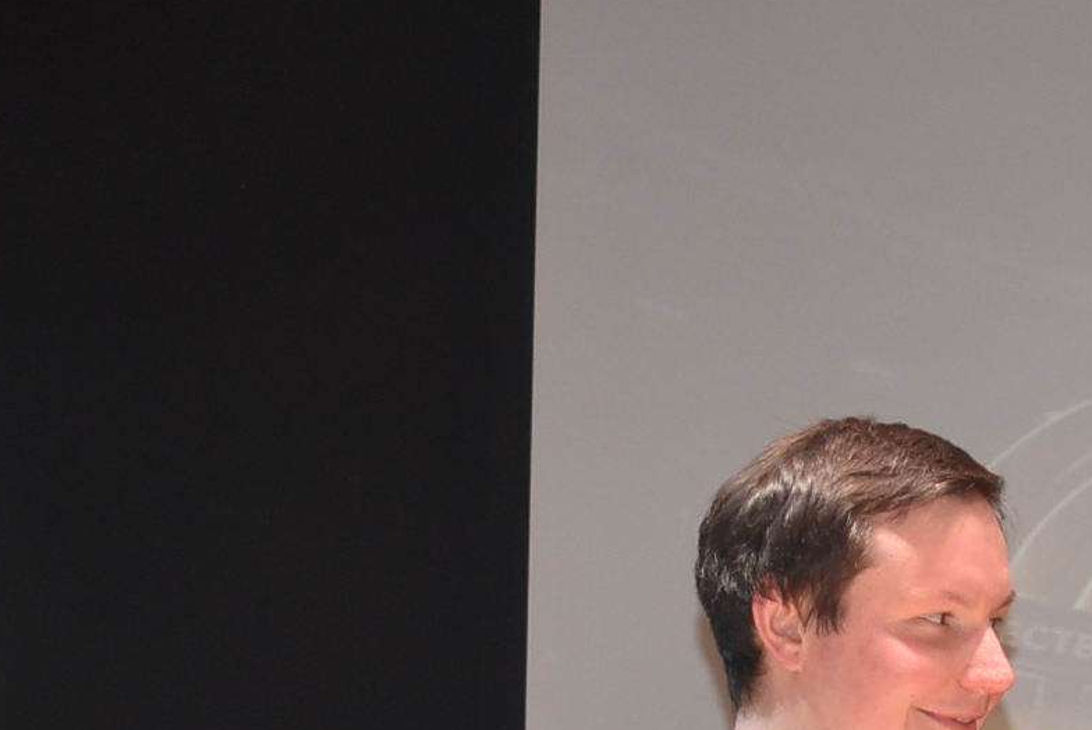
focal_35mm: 166
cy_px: 938
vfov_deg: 8.2
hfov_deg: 12.3
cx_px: 975
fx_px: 5036
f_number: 4.2
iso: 800
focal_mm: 29
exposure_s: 1/60
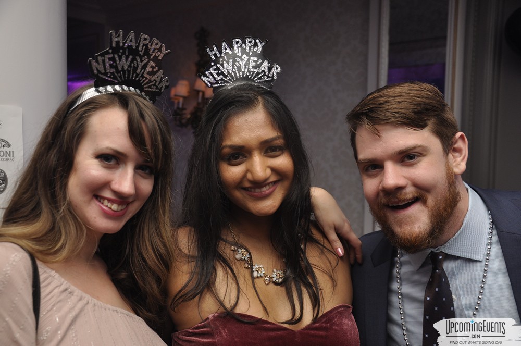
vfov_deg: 31.8
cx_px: 260
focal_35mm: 42
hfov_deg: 46.5
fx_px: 607
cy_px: 173
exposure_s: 1/60
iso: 400
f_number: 5
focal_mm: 28
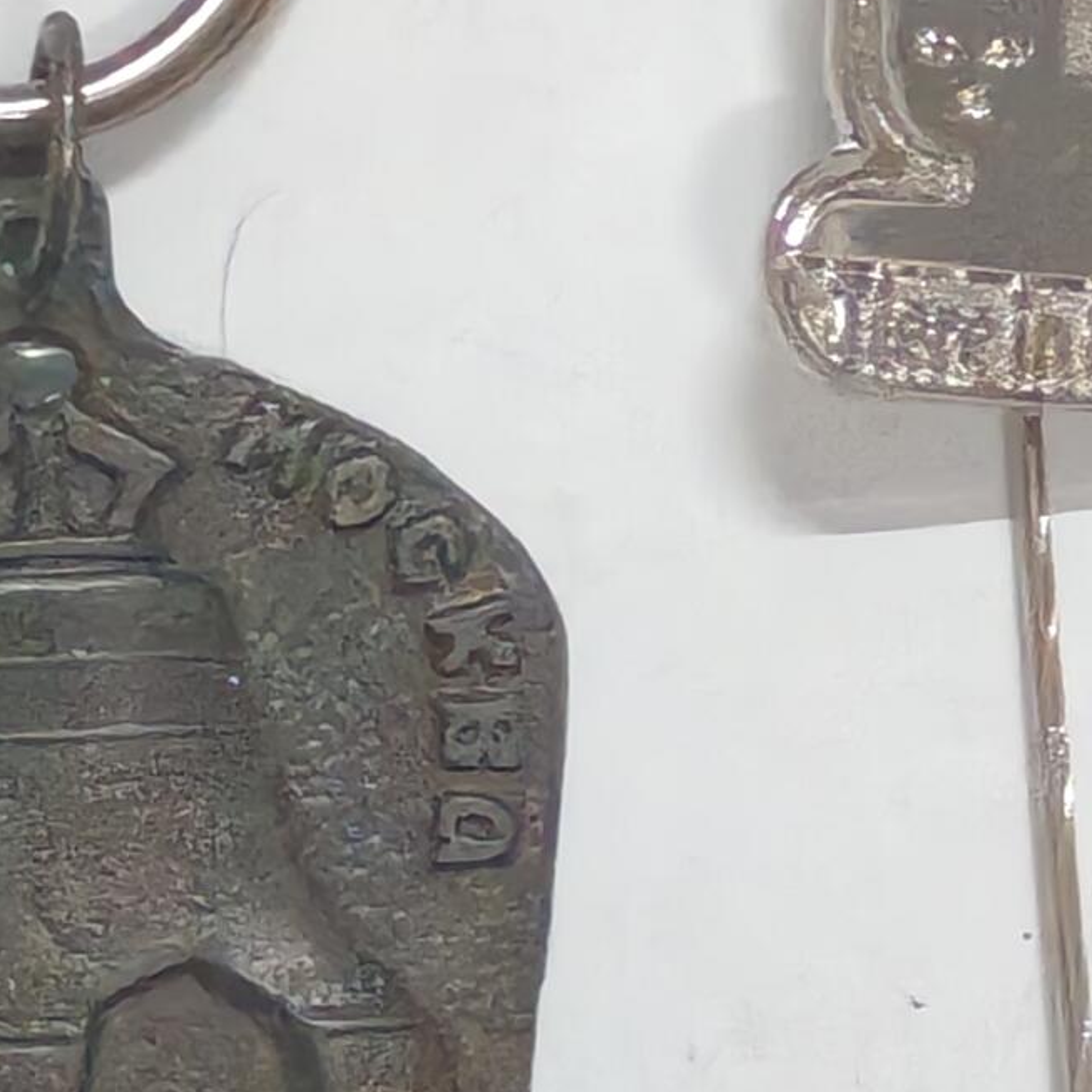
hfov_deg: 5.6
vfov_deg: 5.6
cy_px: 649
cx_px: 482
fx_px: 11135
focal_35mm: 312
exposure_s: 1/33
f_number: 1.95
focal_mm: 5.52
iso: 1000
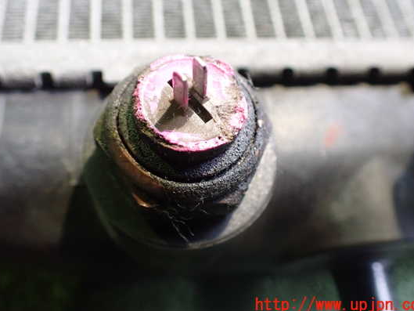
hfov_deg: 53.9
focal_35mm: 34
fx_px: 407
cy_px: 139
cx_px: 197
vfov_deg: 41.8
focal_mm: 5.4
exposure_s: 1/30
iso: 800
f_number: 2.3
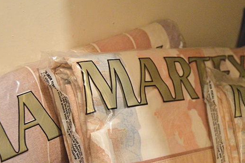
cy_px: 107
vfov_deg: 21.1
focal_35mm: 64
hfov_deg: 31.0
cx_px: 180
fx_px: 435
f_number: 3.5
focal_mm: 22
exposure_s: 1/60
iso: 2200
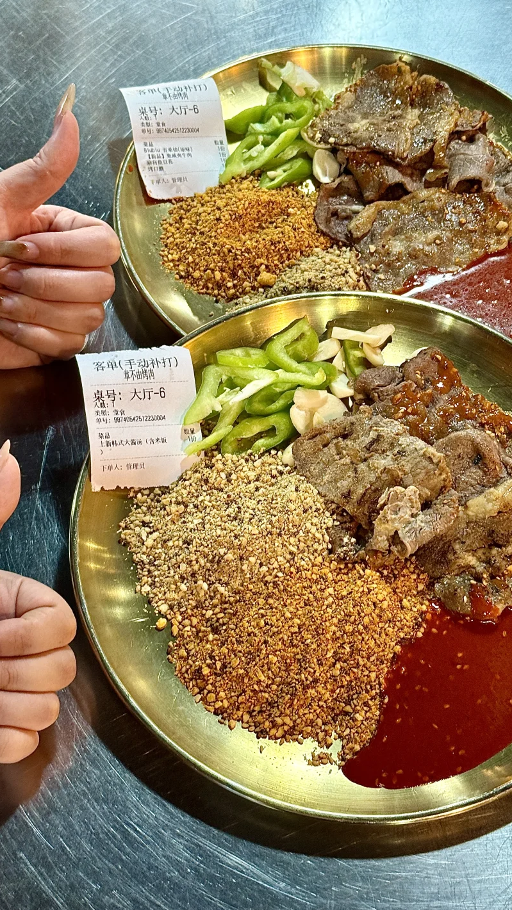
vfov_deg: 39.2
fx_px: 1280
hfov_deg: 22.6
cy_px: 453
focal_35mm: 53
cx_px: 261
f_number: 1.78
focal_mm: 6.76
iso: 200
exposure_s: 1/33
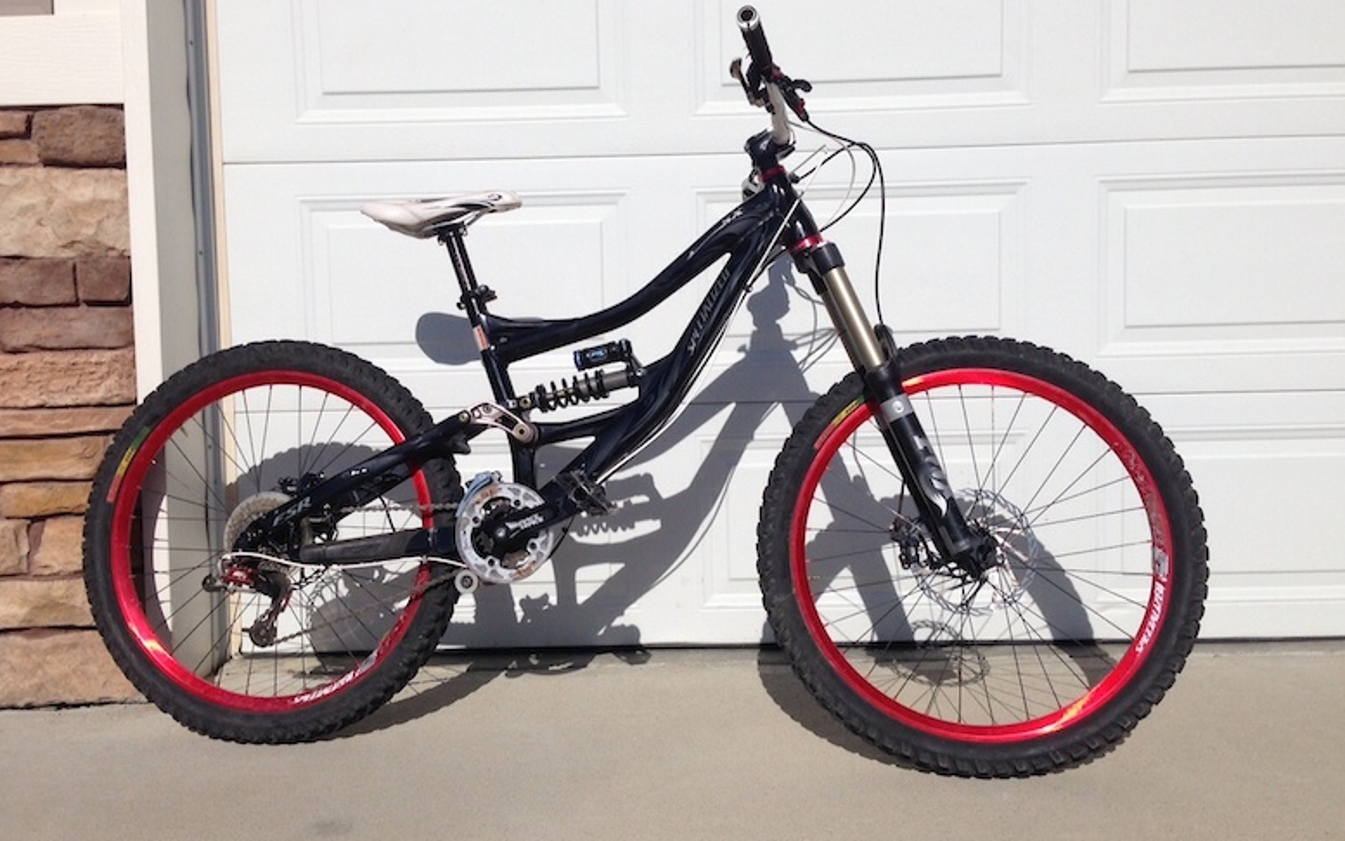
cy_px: 405
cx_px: 668
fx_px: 1320
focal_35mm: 36
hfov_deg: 54.0
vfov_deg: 35.3
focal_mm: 4.12
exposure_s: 1/4525
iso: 50
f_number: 2.4
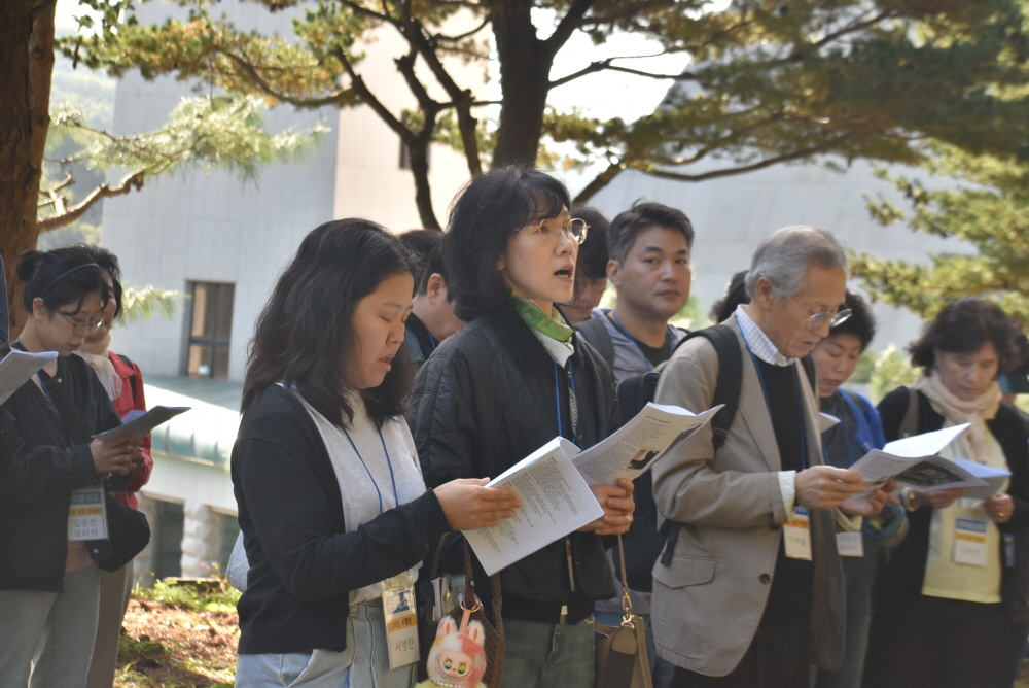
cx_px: 514
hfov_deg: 19.4
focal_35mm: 105
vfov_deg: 13.1
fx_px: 3003
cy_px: 344
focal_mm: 70
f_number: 7.1
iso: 400
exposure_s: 1/200
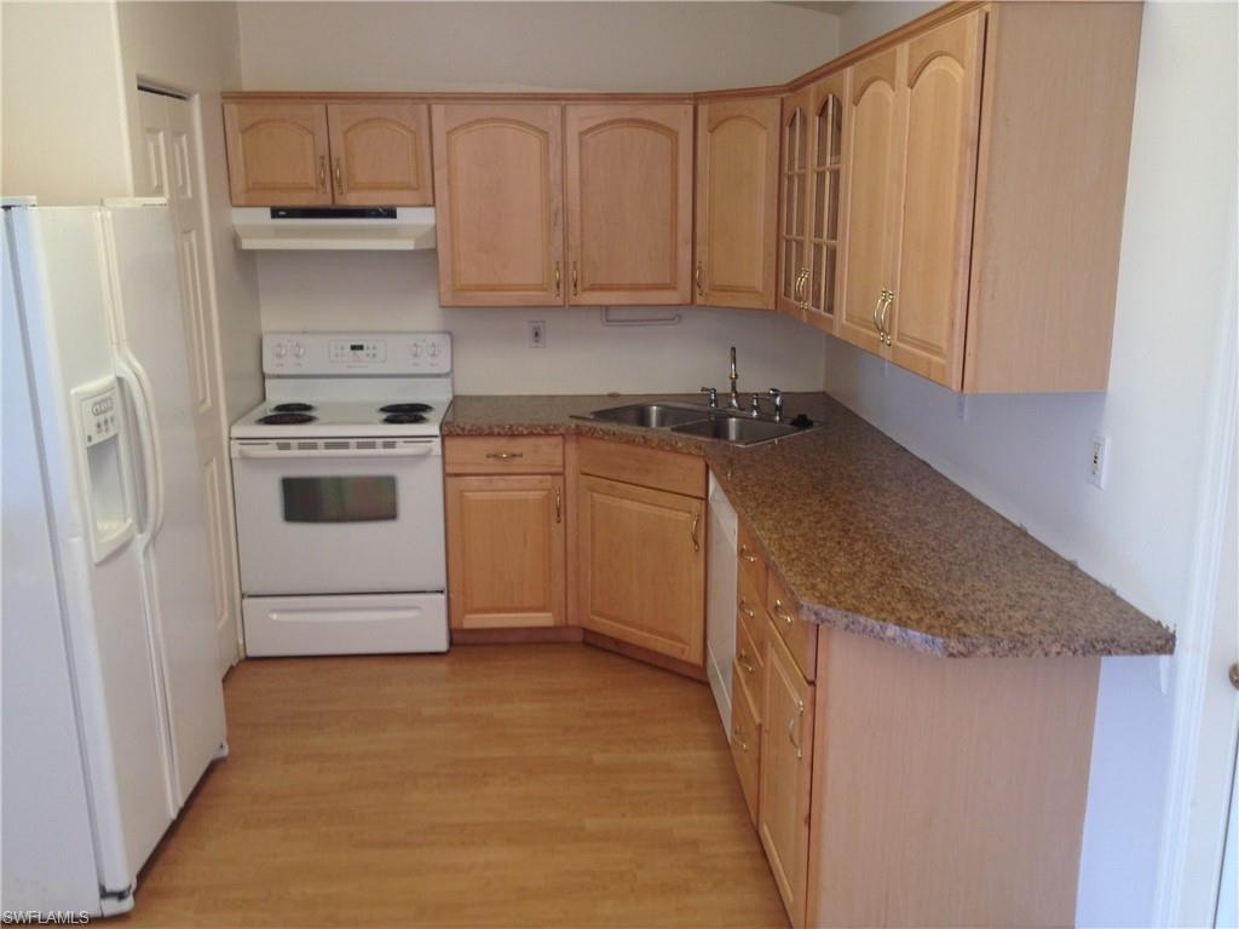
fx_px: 1253
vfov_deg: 40.7
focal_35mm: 35
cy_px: 464
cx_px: 620
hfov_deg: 52.6
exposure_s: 1/20
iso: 50
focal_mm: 4.28
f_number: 2.4
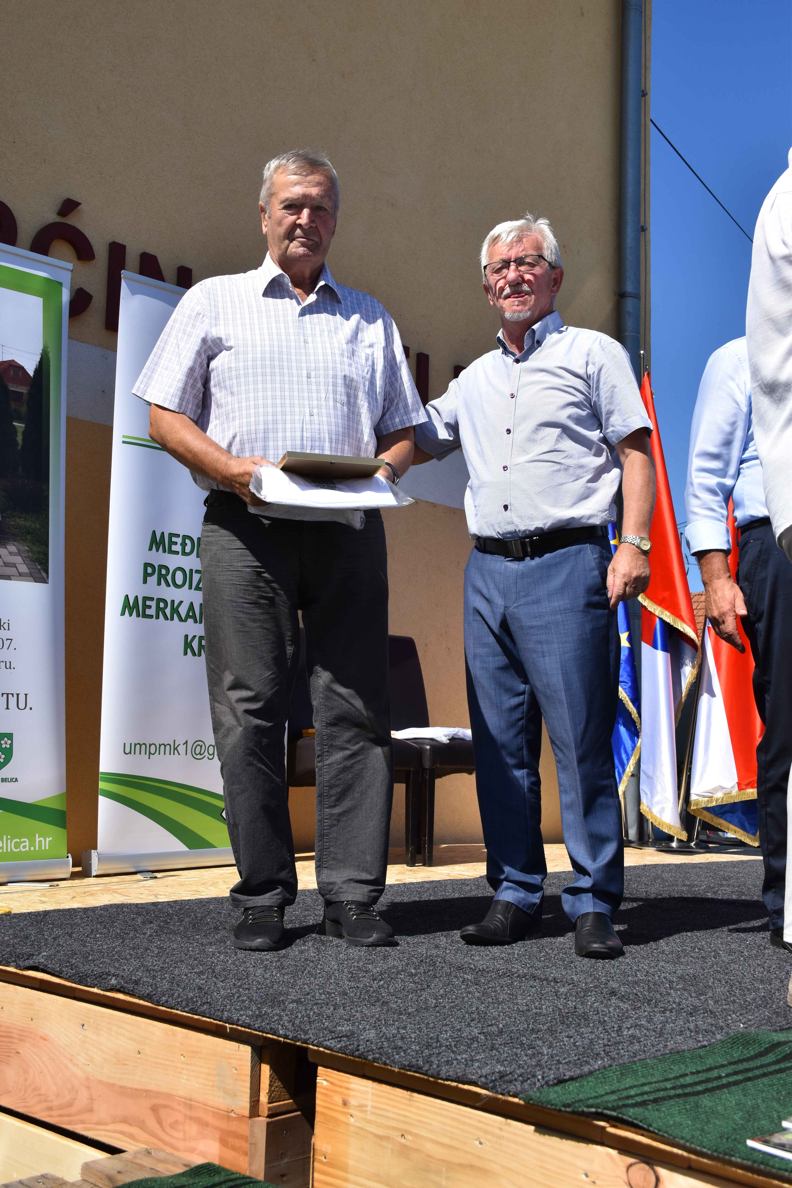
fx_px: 1287
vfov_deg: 49.6
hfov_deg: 34.2
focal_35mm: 39
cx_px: 396
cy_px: 594
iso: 400
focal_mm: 26
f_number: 7.1
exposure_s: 1/2000
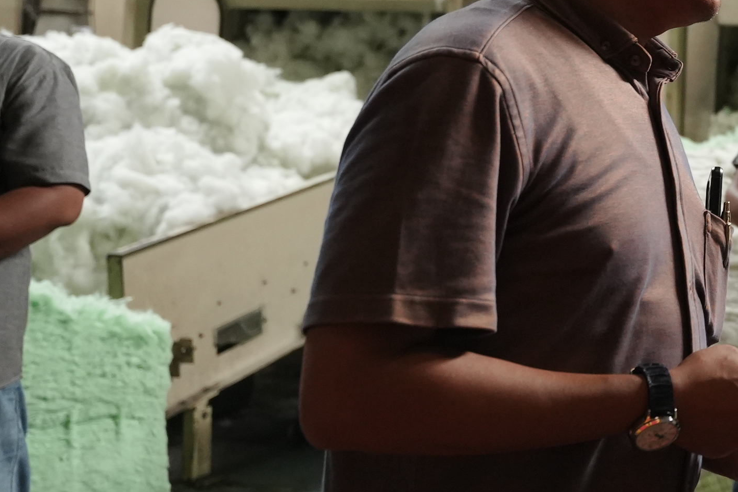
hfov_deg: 22.9
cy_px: 18
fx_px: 1599
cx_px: 980
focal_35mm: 78
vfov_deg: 17.2
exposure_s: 1/250
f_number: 2.8
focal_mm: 24
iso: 2500
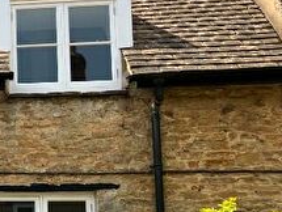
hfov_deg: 18.6
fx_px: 743
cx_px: -160
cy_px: 183
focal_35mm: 91
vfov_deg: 16.1
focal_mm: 3.99
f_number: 1.8
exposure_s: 1/1297
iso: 32
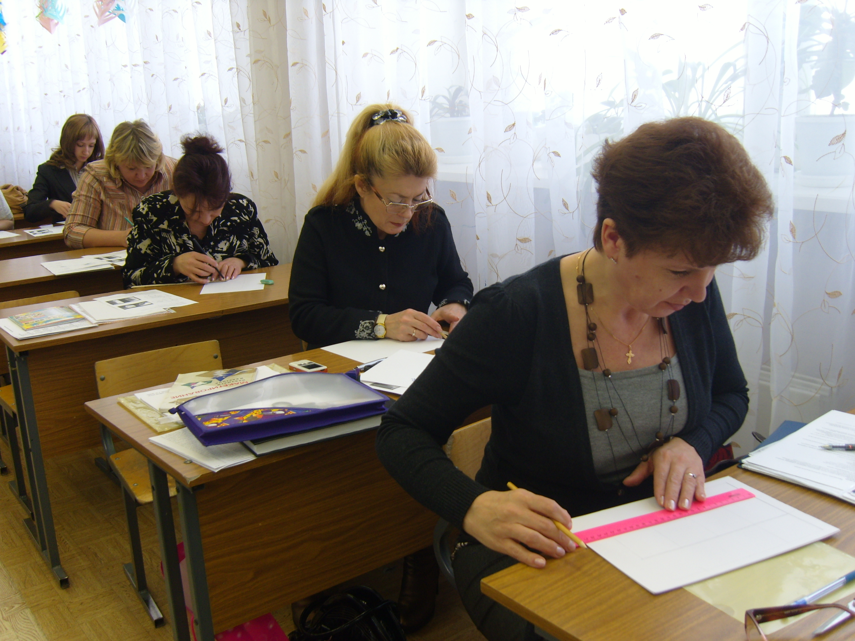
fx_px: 864
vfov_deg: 40.7
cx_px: 428
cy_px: 320
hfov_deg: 52.6
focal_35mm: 35
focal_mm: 7.4
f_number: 2.8
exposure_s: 1/45
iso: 80
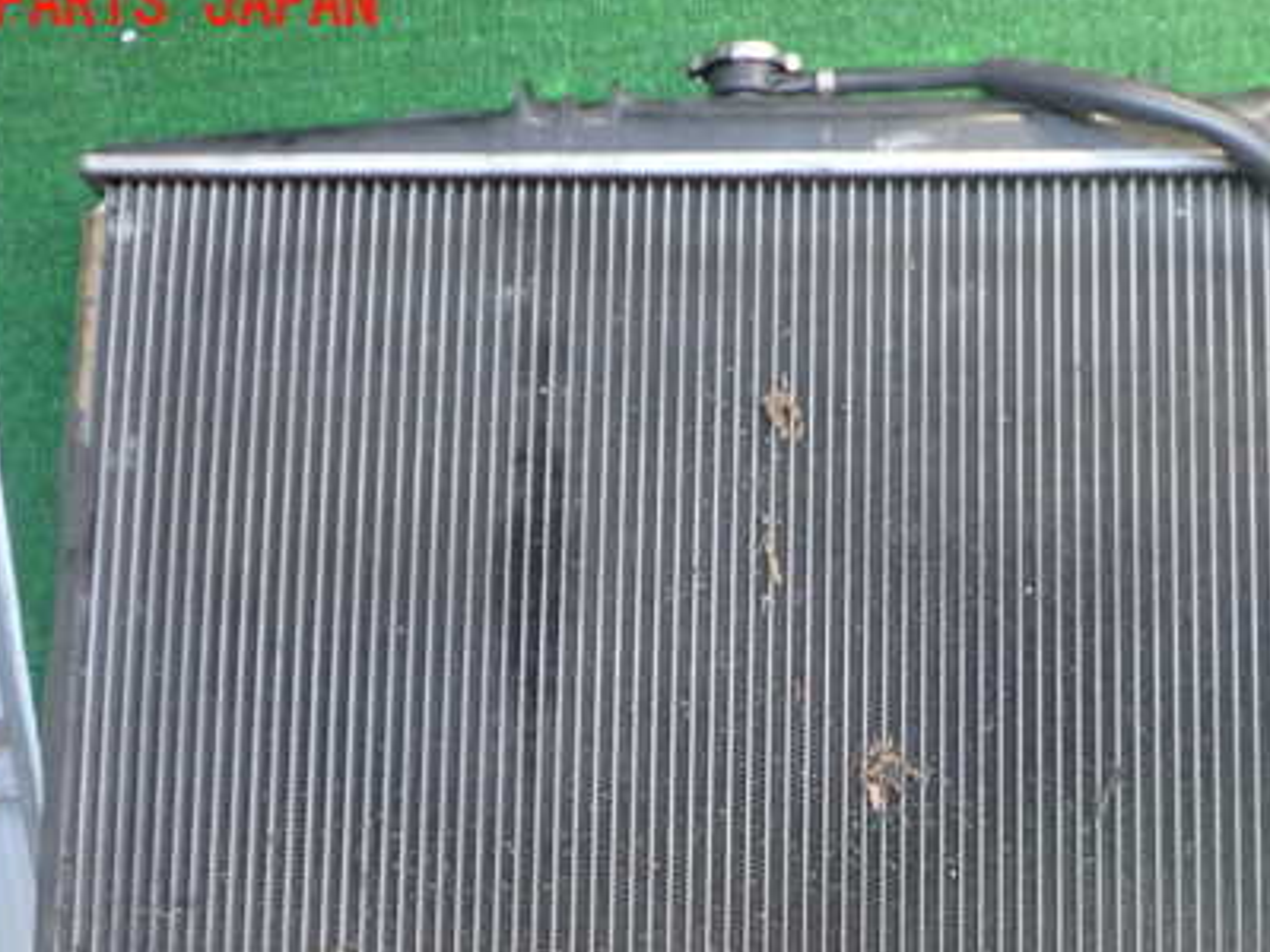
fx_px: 1651
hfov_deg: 41.9
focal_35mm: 45
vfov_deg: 31.8
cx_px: 752
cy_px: 679
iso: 320
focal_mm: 5.4
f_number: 2.3
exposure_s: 1/60
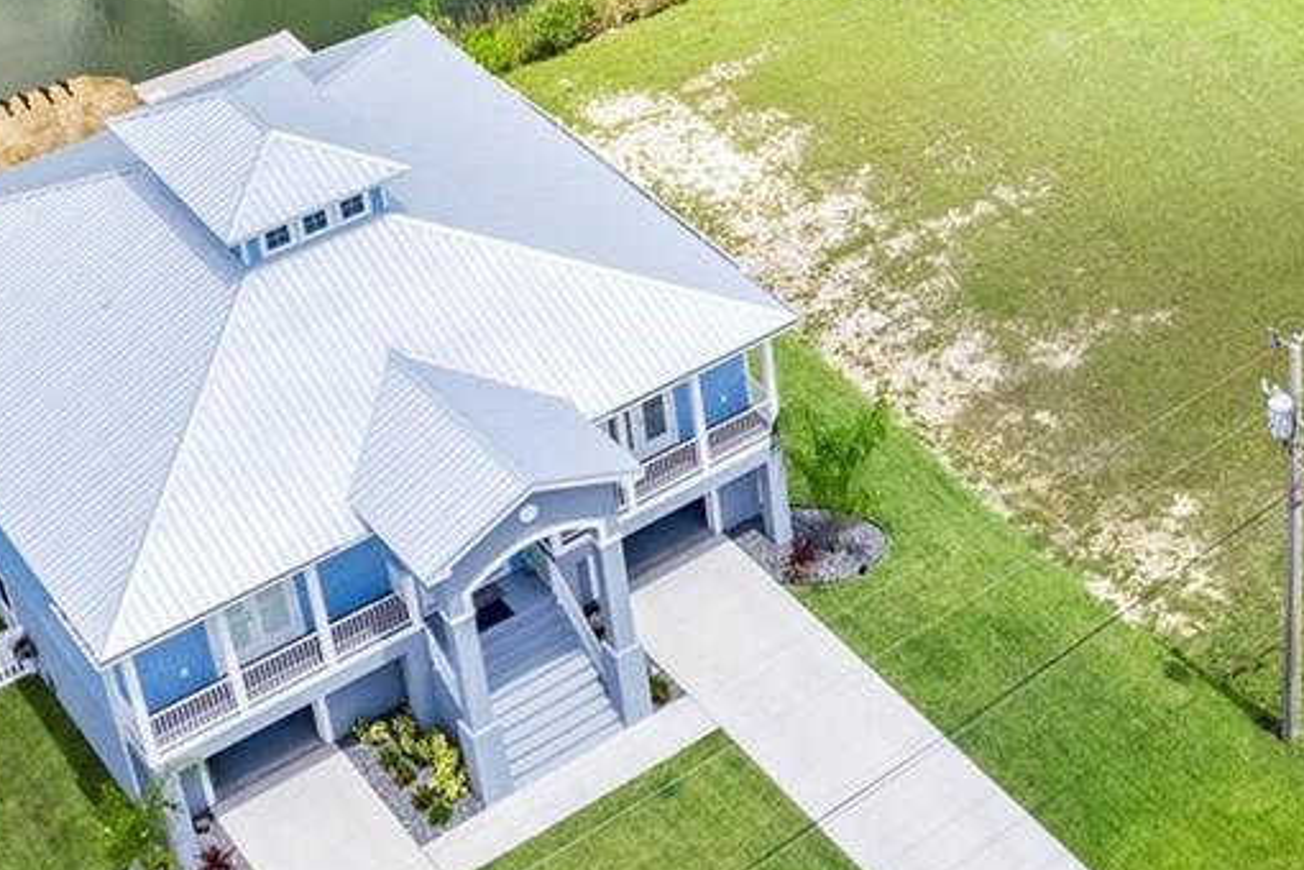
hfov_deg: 27.7
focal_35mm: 69
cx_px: 1271
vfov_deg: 18.8
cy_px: -132
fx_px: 2499
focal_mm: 8.38
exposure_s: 1/2500
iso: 140
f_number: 2.8
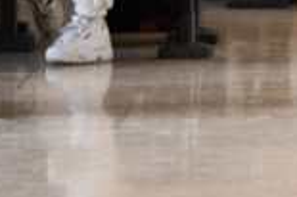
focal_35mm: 891
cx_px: 814
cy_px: -269
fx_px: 7343
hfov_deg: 2.3
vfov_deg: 1.5
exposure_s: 1/200
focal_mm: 135
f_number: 4.5
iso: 800
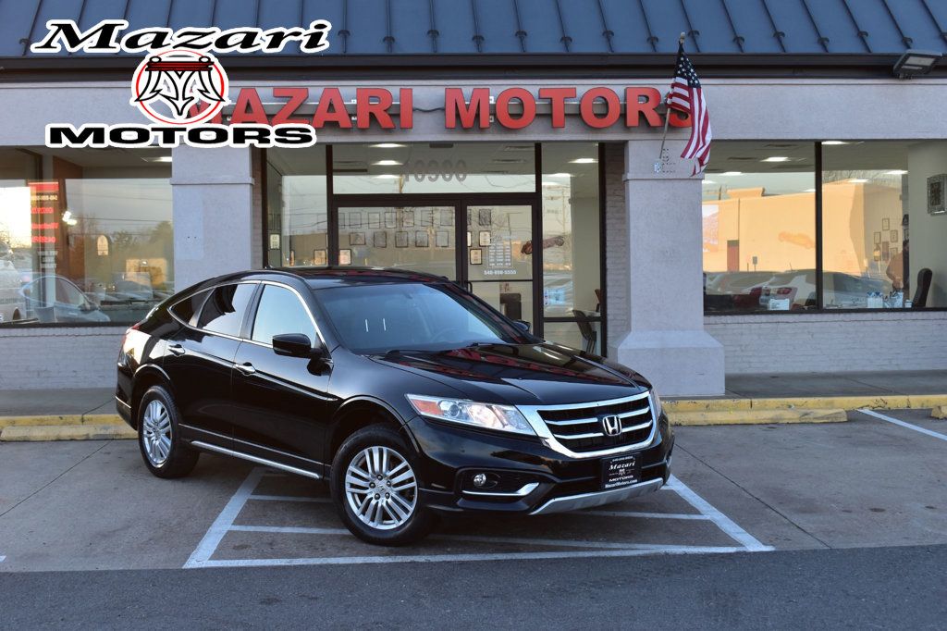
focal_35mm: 45
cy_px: 316
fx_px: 1183
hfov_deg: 43.6
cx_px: 474
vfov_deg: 29.8
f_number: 8
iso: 400
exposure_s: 1/60
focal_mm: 30
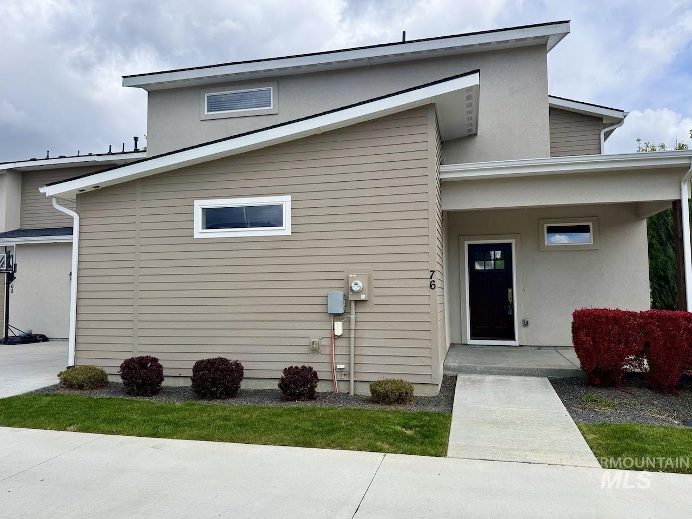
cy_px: 260
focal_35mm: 24
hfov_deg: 71.6
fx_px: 480
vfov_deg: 56.8
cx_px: 346
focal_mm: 6.76
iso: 100
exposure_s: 1/4405
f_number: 1.78
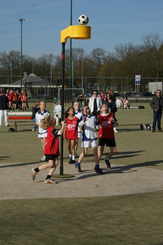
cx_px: 82
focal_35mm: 68
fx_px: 459
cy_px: 122
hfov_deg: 20.1
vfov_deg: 29.9
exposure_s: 1/320
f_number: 16
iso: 200
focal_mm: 45
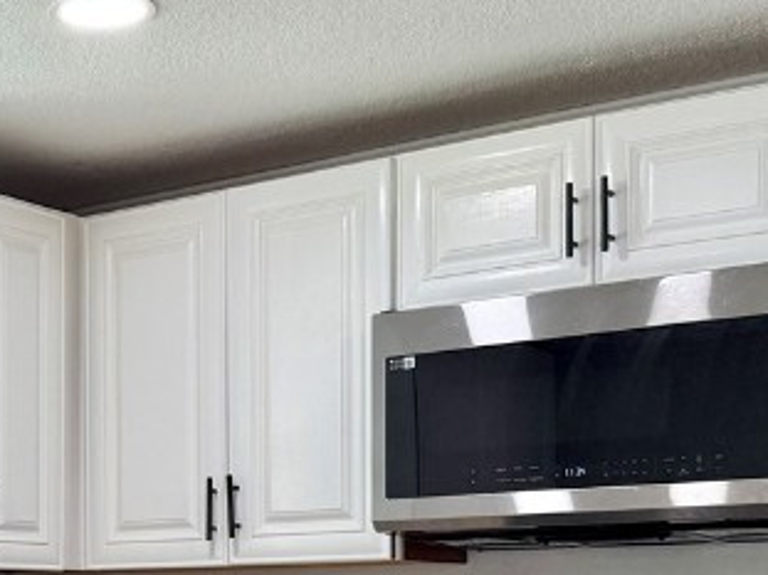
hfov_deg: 23.8
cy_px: 614
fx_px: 1752
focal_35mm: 79
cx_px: 25
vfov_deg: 18.0
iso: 160
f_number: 1.78
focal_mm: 6.76
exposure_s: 1/230
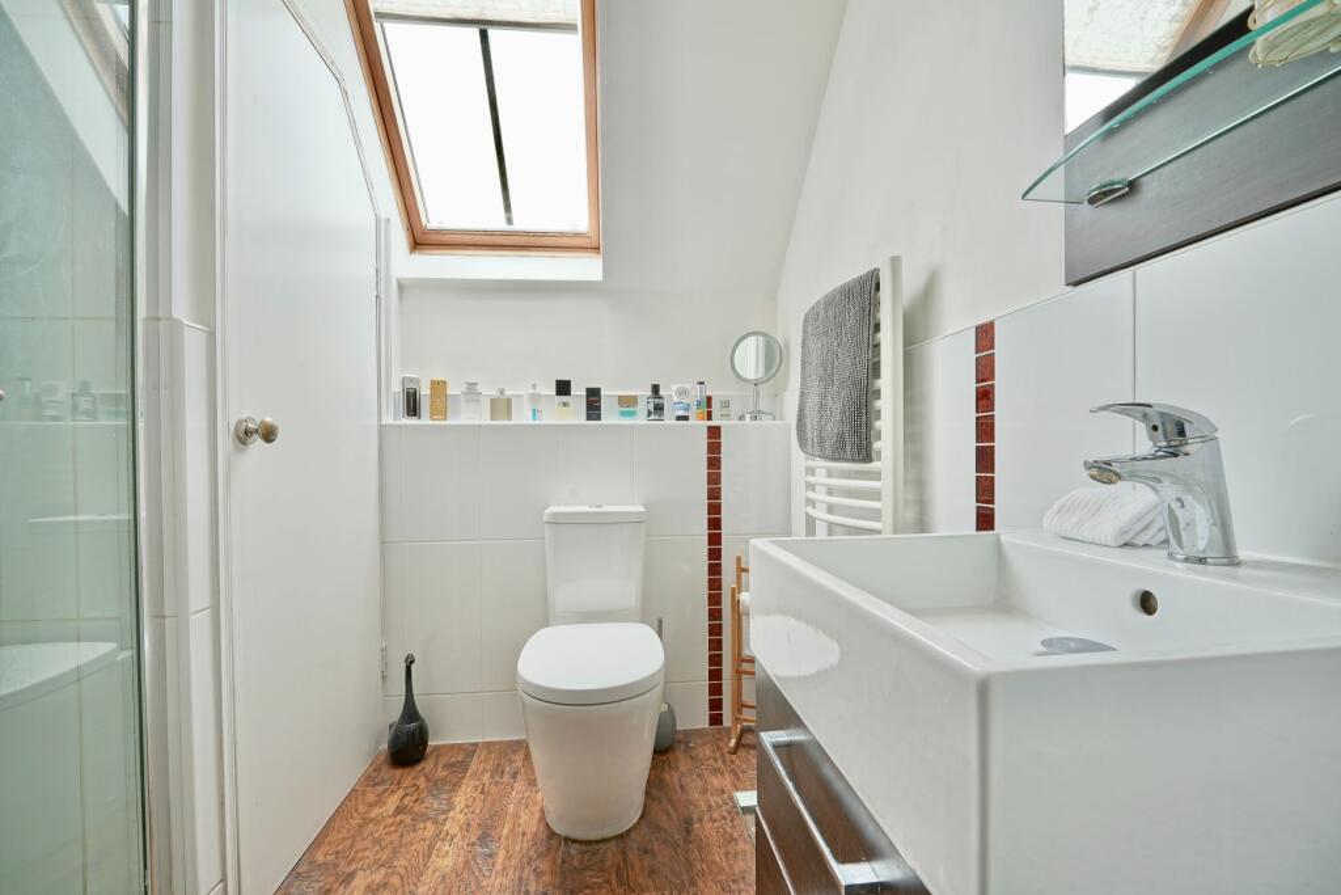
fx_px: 522
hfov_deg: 104.2
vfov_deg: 81.2
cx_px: 670
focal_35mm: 14
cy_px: 448
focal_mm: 14
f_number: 13
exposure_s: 1/3
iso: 80
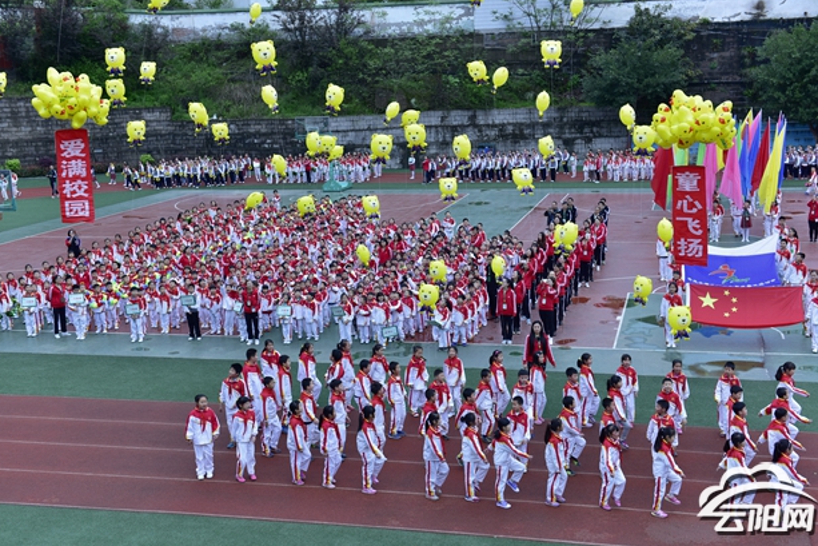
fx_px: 1068
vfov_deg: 28.7
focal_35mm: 47
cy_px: 270
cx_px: 423
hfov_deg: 41.9
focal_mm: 45
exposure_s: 1/200
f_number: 5.6
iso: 100
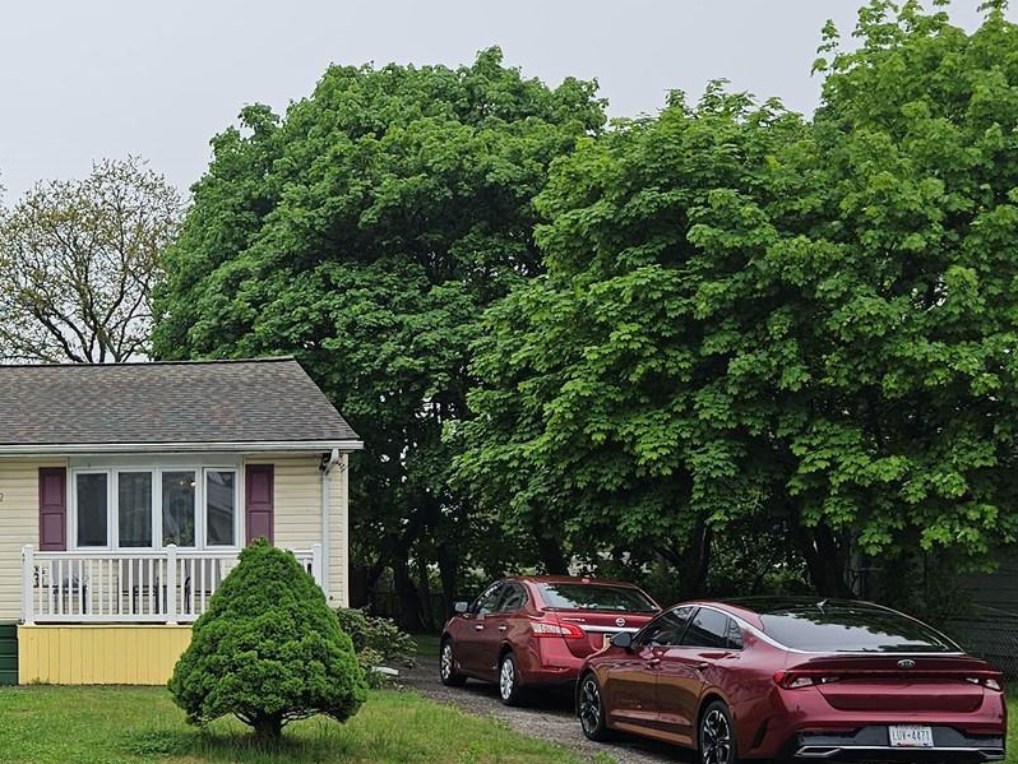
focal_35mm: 59
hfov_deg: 29.3
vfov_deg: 24.6
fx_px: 1736
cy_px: 546
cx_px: -124
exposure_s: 1/216
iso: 10
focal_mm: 6.3
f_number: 1.7
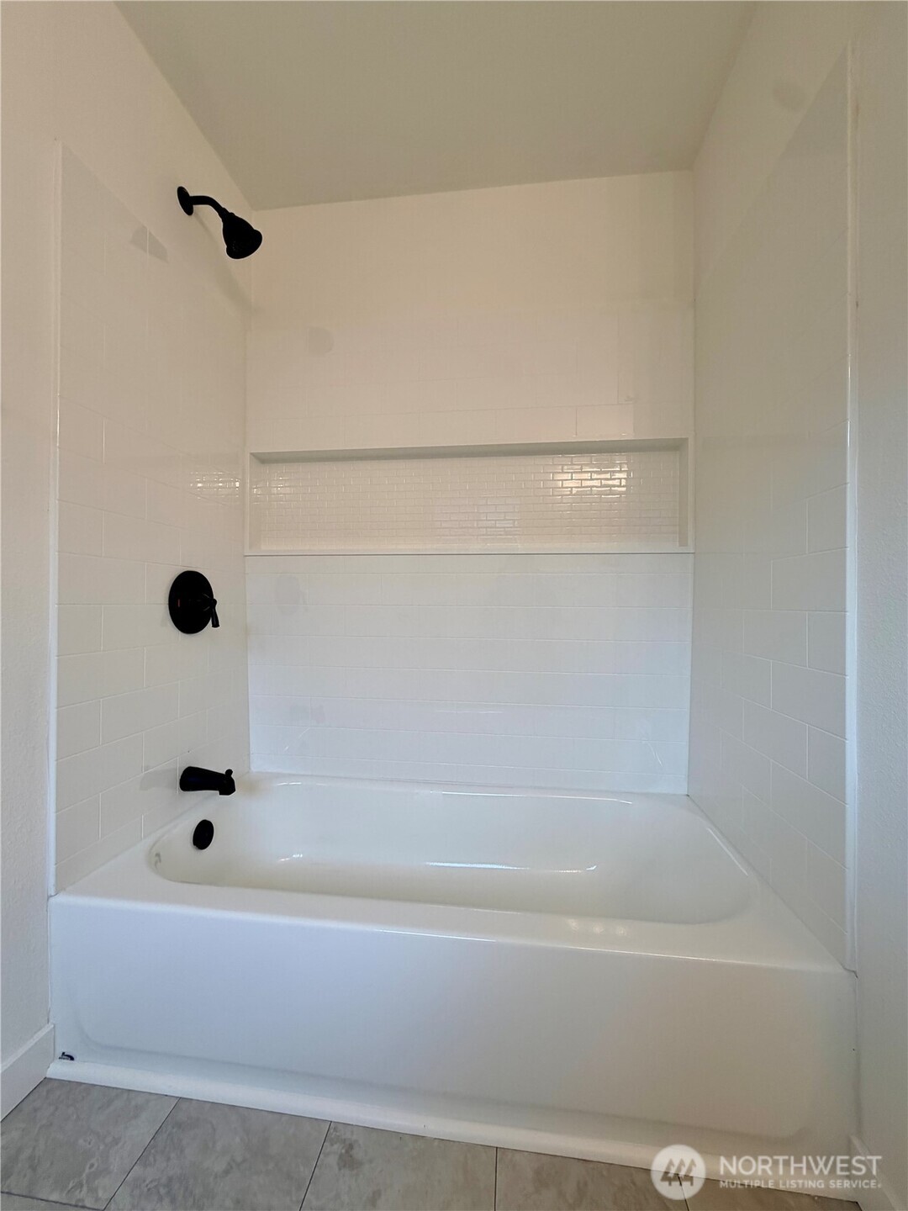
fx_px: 490
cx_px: 454
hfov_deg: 85.7
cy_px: 606
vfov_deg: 102.1
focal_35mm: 14
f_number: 2.2
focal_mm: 2.22
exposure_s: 1/120
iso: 80
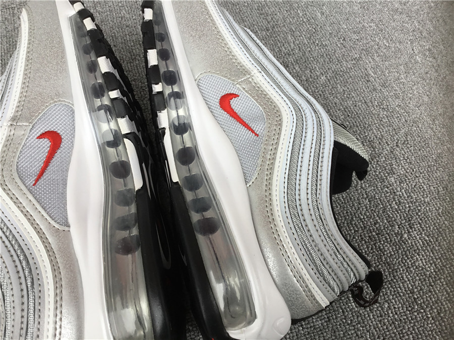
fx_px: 407
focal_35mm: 31
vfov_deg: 45.4
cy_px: 170
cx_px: 227
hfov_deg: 58.4
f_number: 2.4
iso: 32
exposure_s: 1/100
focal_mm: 3.3
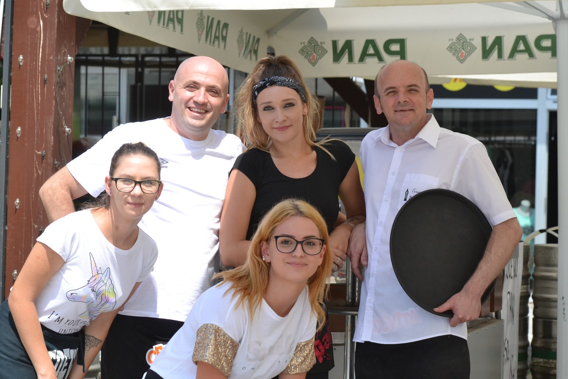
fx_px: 1657
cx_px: 284
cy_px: 190
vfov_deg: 13.0
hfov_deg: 19.5
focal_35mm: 105
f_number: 6.3
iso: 1600
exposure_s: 1/4000
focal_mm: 70
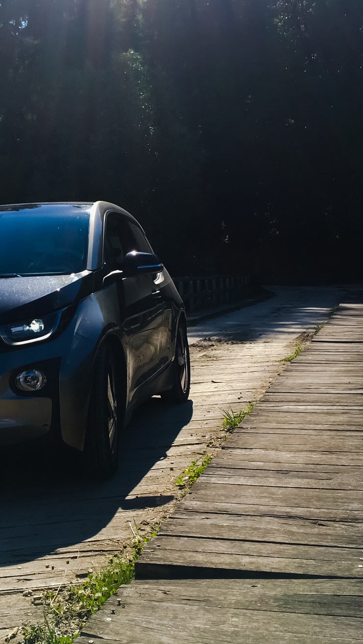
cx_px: 36
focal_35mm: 50
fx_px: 855
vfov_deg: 41.2
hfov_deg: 23.3
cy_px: 264
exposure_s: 1/1350
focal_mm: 4.15
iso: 25
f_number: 2.2
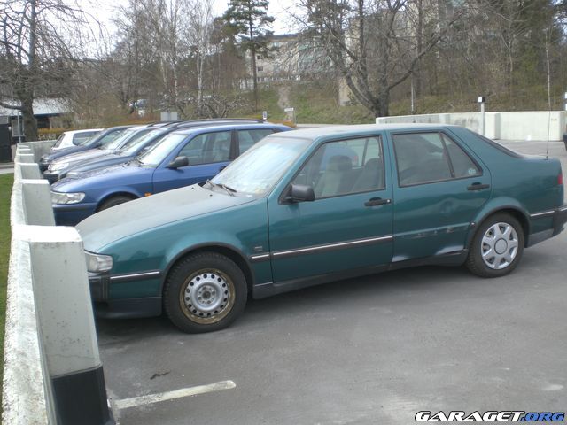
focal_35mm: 38
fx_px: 622
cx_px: 284
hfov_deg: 49.0
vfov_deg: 37.7
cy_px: 212
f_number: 3.1
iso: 50
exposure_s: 1/250
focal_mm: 6.3
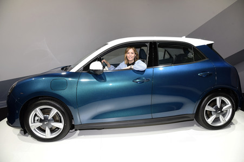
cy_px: 81
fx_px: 163
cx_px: 122
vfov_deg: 53.1
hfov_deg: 73.8
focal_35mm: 24
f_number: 6.3
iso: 800
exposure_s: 1/100
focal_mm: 24
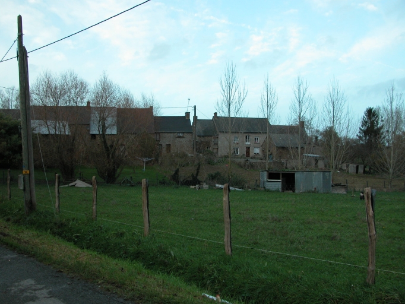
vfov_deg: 40.7
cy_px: 152
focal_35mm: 35
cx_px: 202
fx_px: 410
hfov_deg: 52.6
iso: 100
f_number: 4
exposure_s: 1/111
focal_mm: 8.9
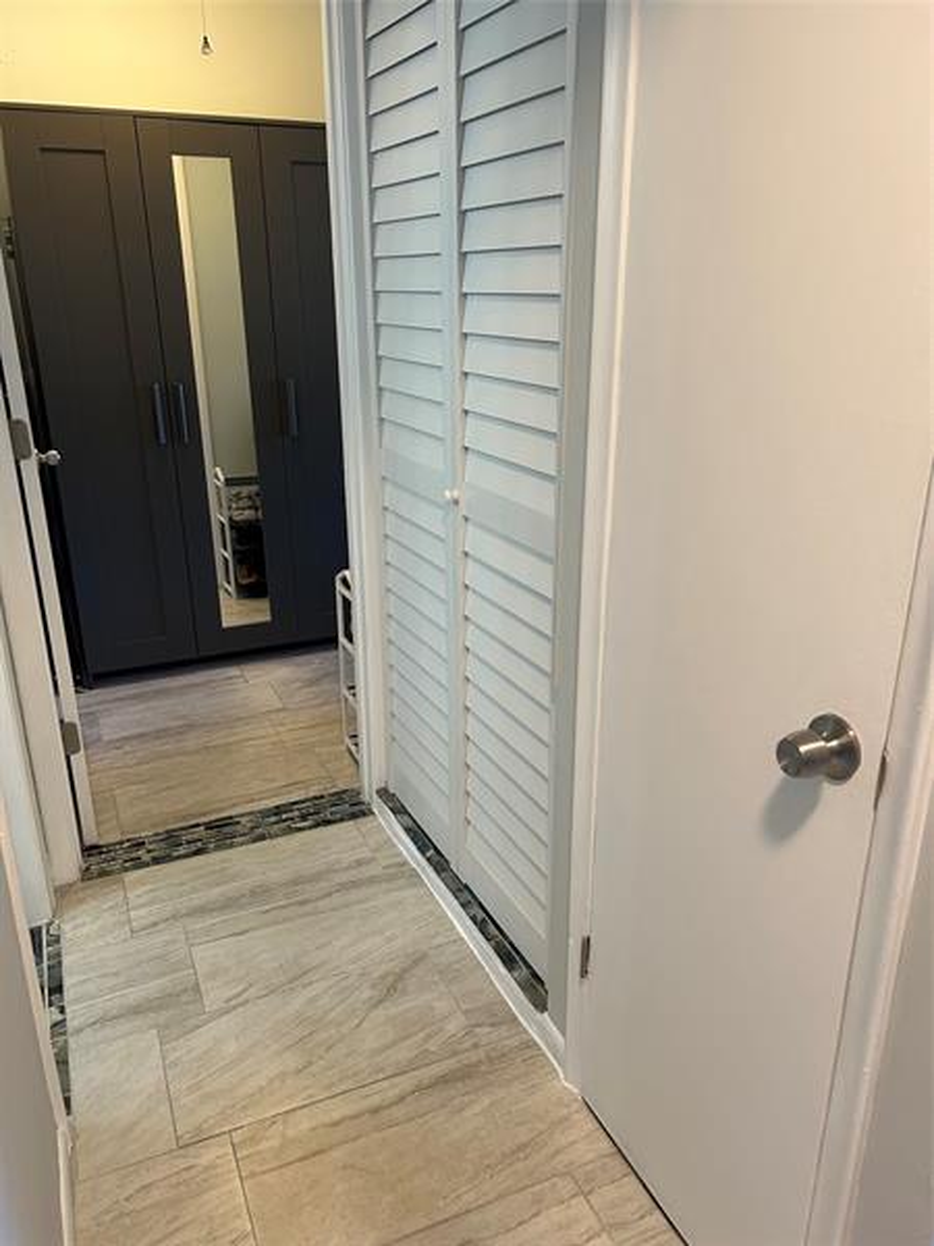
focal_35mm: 26
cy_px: 623
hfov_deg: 53.1
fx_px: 935
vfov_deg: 67.3
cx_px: 467
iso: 160
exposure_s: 1/60
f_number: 1.5
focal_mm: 5.7
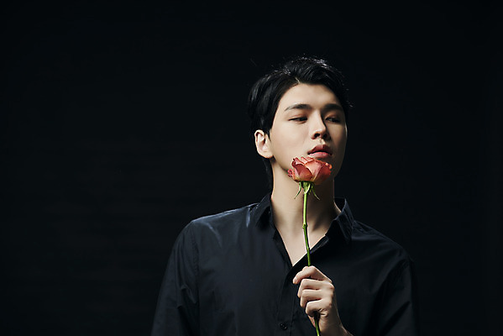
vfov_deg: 13.4
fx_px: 1426
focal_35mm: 102
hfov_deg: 20.0
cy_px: 168
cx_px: 252
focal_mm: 102
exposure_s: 1/125
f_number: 4
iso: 64
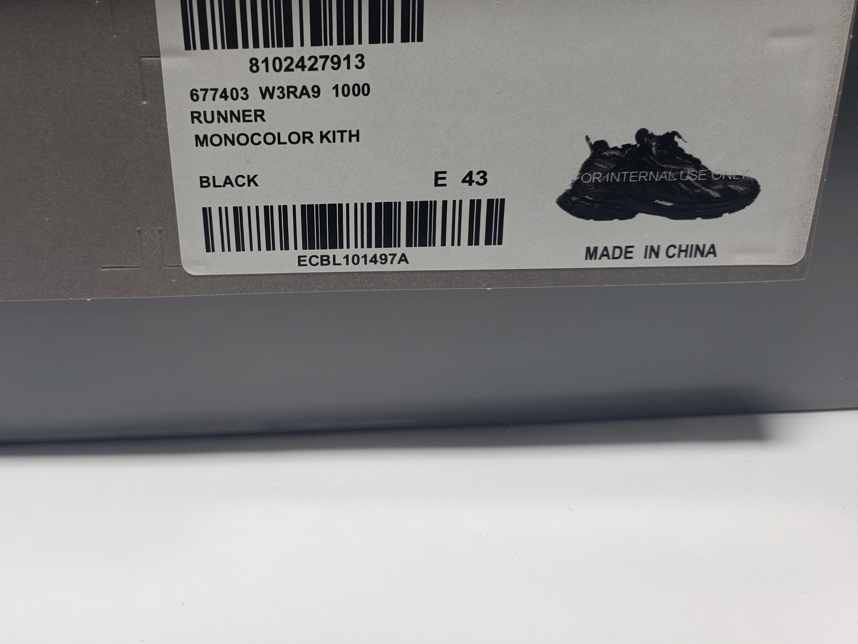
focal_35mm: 33
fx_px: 818
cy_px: 239
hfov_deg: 54.7
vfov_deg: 42.6
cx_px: 324
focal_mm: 4.3
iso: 50
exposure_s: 1/251
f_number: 1.5
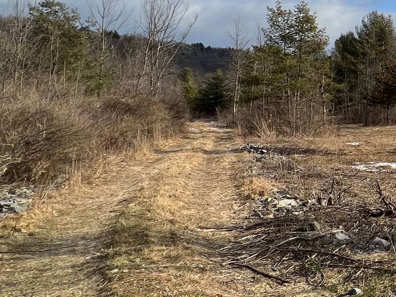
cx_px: 534
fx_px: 503
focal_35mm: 44
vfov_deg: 31.5
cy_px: 38
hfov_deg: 31.3
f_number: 1.8
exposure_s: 1/1429
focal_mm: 1.57
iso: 32
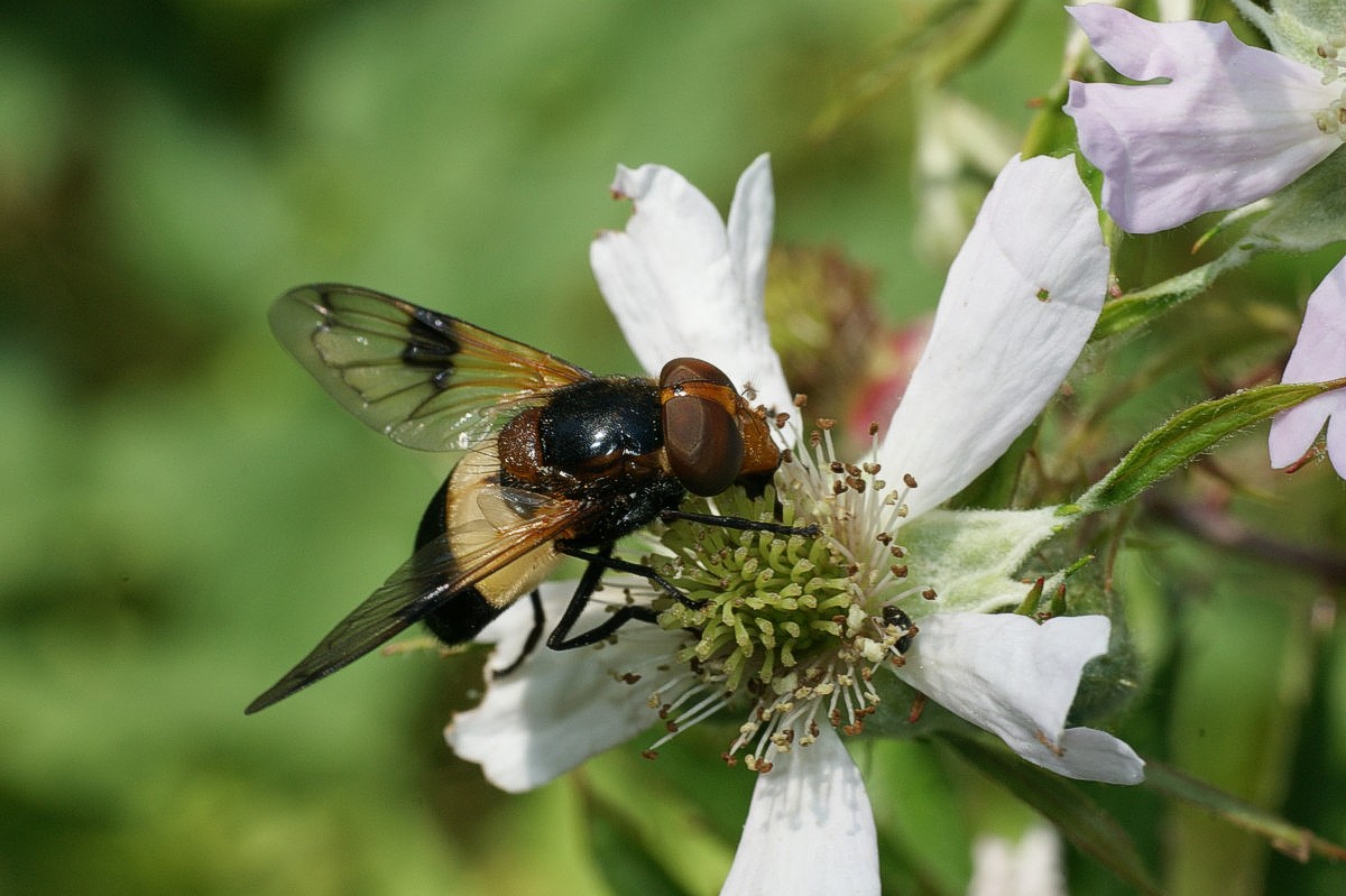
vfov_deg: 13.0
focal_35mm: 105
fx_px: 3924
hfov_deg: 19.5
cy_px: 448
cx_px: 673
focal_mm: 70
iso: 200
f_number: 16
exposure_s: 1/125
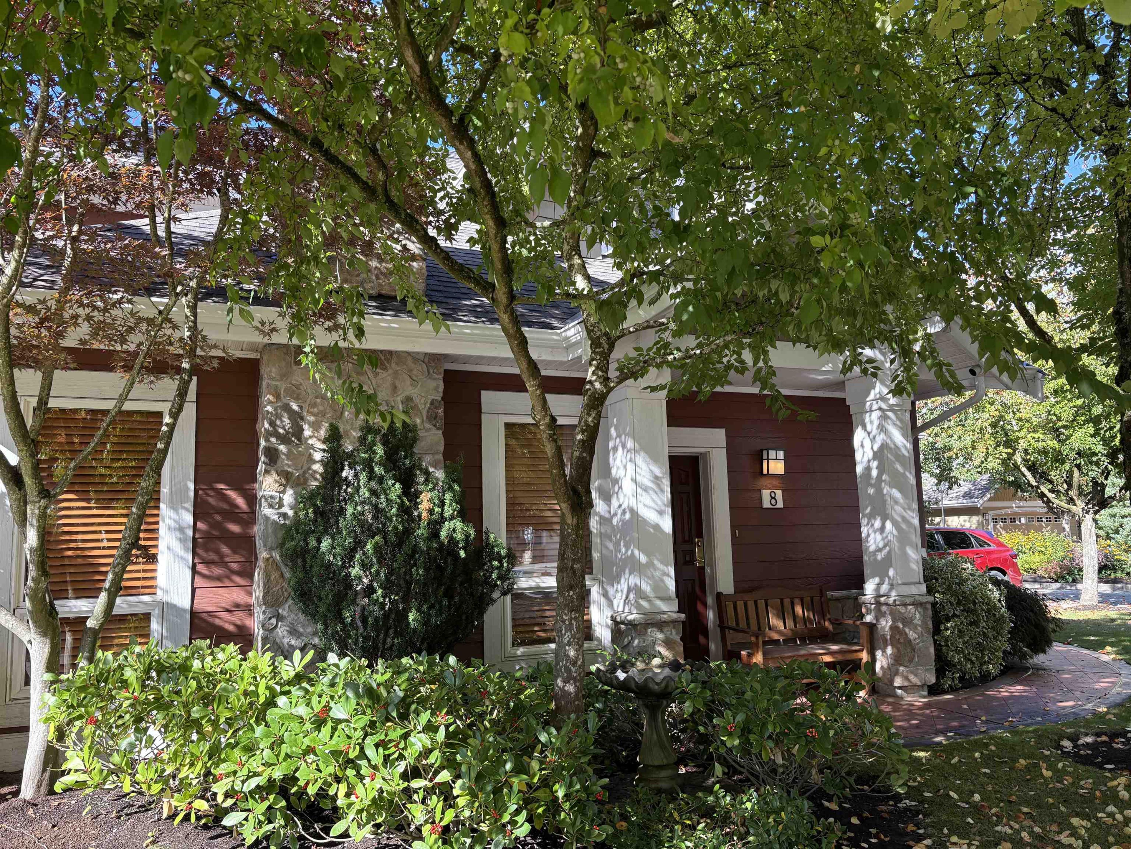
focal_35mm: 26
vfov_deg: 53.1
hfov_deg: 67.3
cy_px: 424
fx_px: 849
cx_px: 566
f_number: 1.6
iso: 64
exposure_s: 1/404
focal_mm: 5.96
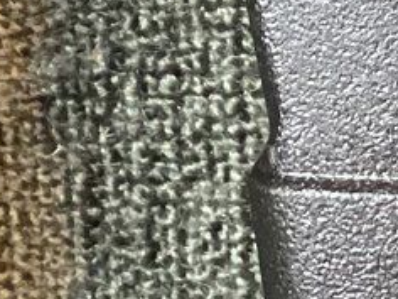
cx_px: 630
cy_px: -577
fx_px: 2288
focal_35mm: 199
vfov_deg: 6.8
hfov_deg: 9.6
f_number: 2.4
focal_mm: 3.3
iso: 400
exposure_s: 1/30
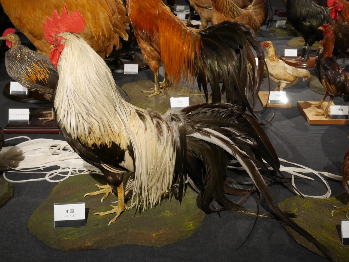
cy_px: 131
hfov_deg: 46.8
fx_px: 403
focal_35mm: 40
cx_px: 174
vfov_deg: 36.0
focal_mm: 20
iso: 3200
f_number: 5.6
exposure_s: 1/60
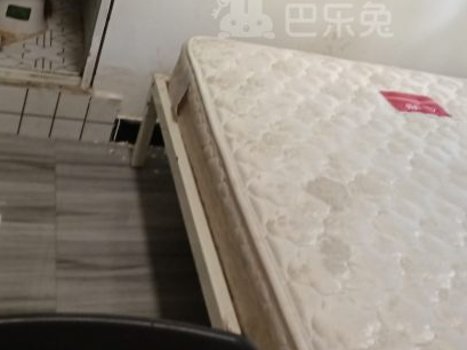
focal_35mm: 47
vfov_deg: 29.0
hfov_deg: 40.1
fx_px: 634
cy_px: 8
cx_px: 303
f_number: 1.75
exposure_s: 1/25
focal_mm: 5.25
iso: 2260
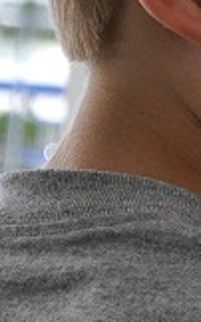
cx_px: 511
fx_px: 2581
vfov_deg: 7.1
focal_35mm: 294
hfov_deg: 4.3
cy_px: 9
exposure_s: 1/1000
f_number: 5.6
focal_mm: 48
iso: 640
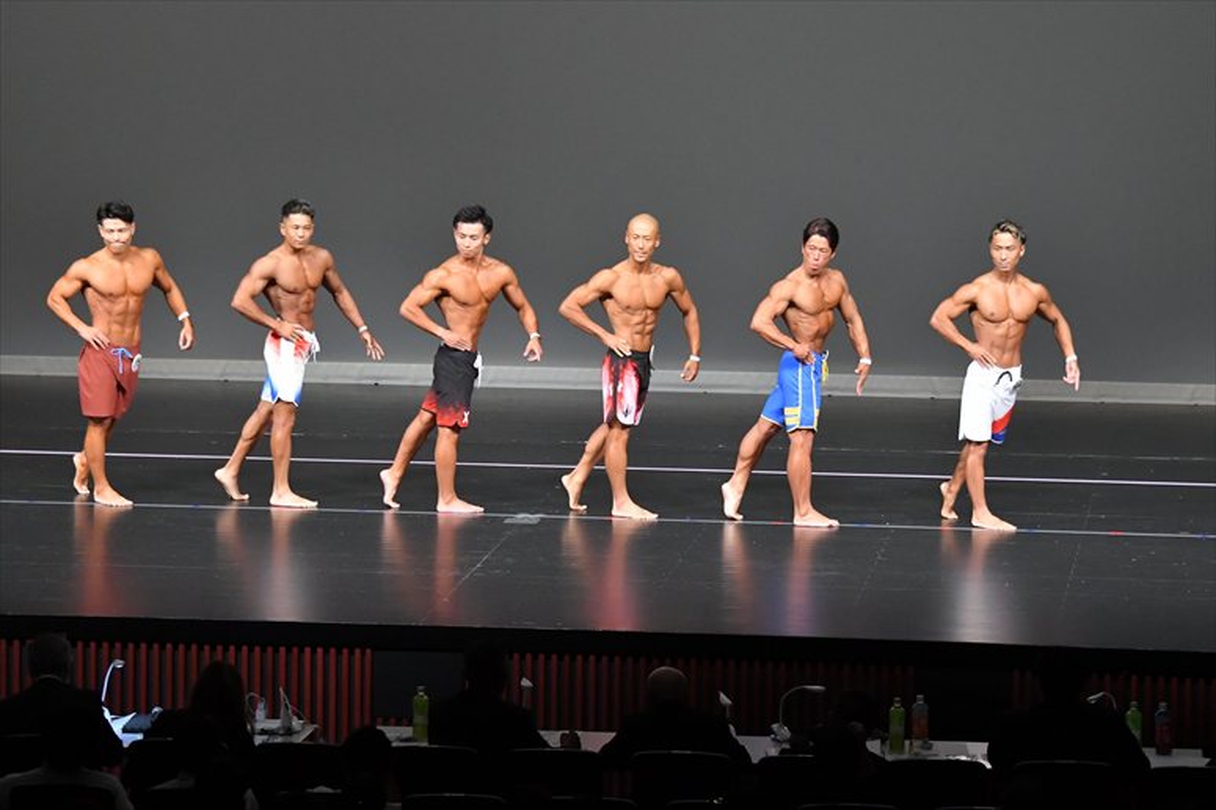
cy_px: 405
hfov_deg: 13.1
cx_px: 608
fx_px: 5301
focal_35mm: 157
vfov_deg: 8.7
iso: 5000
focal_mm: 105
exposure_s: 1/400
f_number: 5.6
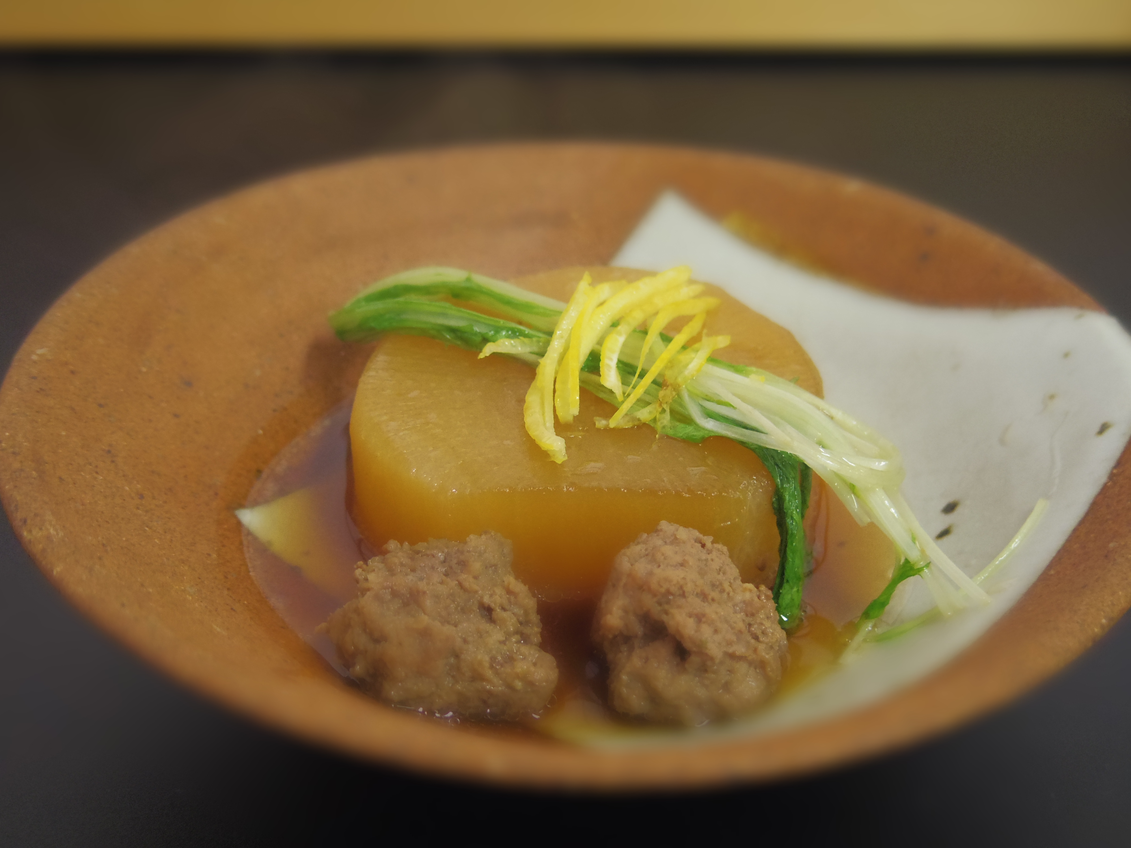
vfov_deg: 30.9
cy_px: 424
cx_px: 566
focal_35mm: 47
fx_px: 1536
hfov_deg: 40.4
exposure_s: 1/60
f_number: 1.9
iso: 640
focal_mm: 8.5
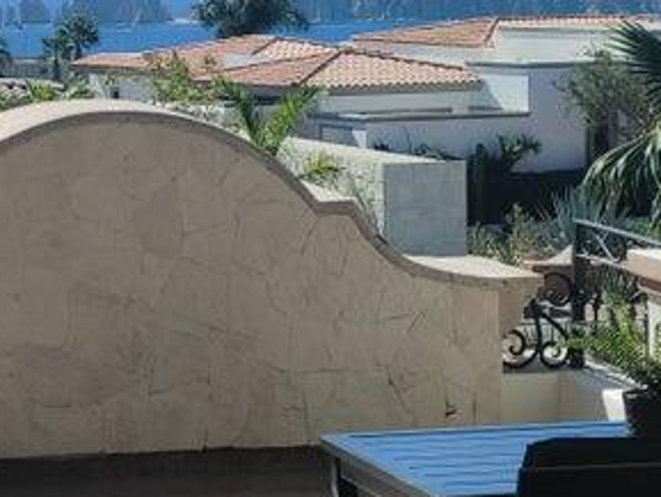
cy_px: 73
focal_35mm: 144
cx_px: 62
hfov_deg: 13.6
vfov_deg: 10.3
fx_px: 2751
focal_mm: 5.58
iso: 50
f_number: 1.8
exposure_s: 1/1887
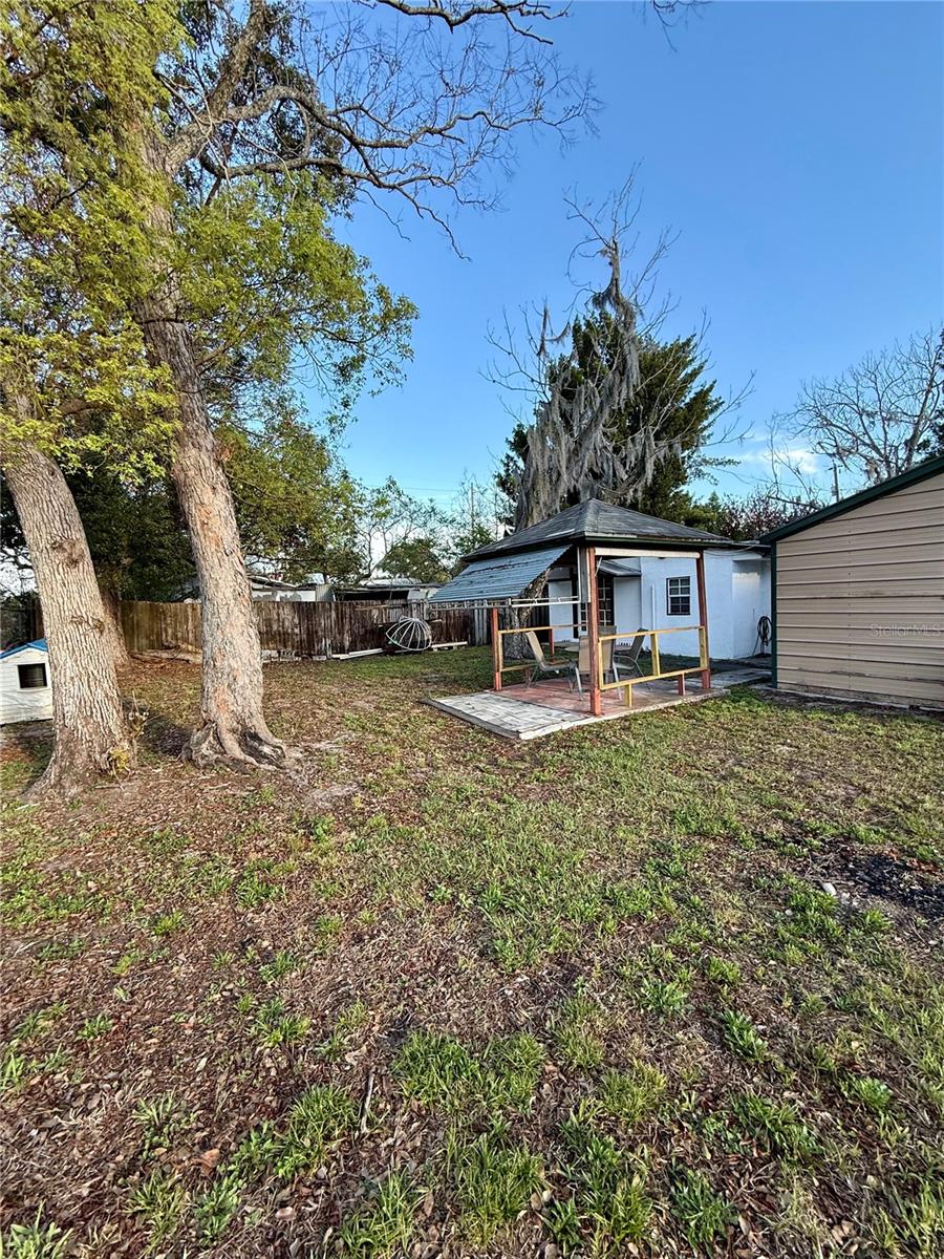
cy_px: 630
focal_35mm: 14
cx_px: 472
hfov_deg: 85.7
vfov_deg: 102.1
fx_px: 509
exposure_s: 1/486
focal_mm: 2.22
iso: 64
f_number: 2.2
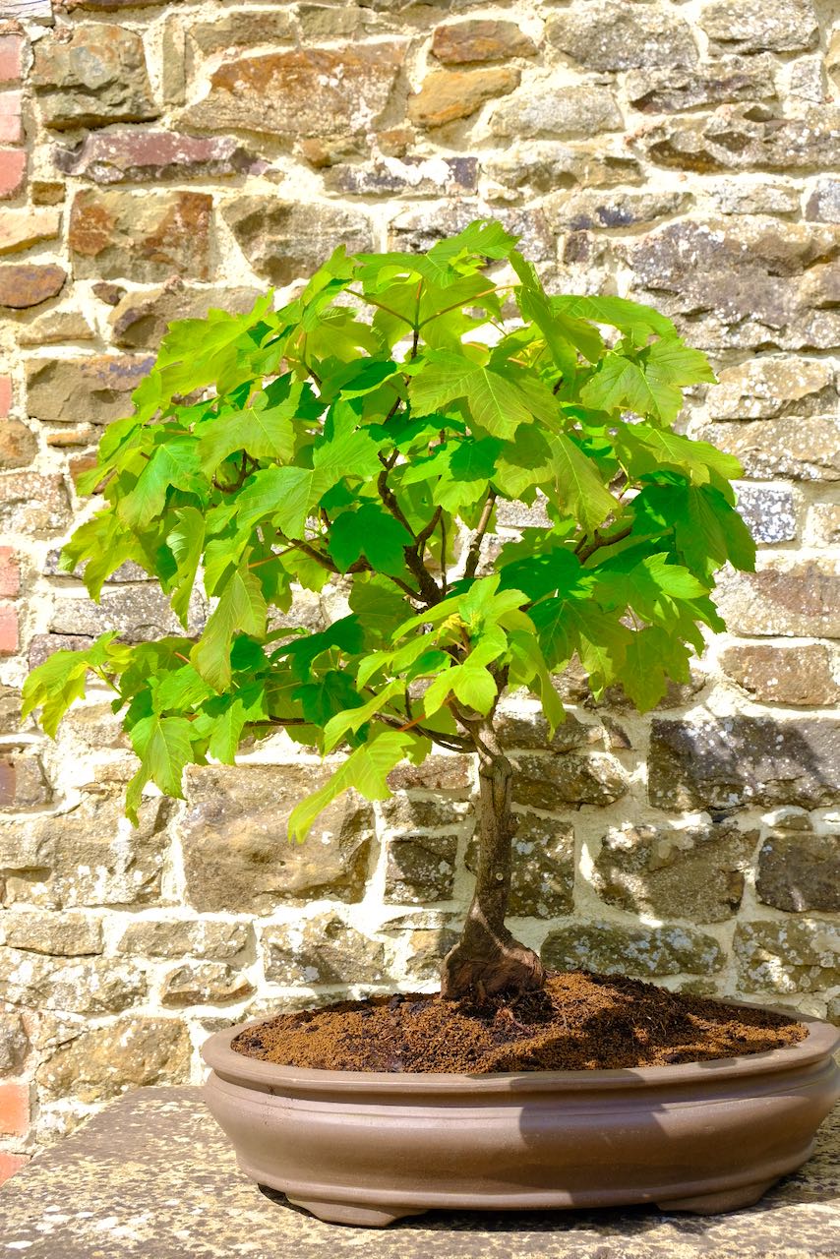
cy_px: 630
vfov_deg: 54.4
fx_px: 1224
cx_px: 420
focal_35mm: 35
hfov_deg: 37.9
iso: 800
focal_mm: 23.3
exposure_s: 1/500
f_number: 6.4
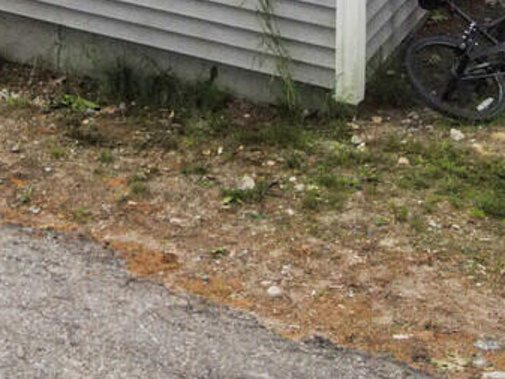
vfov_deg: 11.4
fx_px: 1664
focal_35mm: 114
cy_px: -434
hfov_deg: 15.3
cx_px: -354
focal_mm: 4.5
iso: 200
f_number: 2.8
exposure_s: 1/200
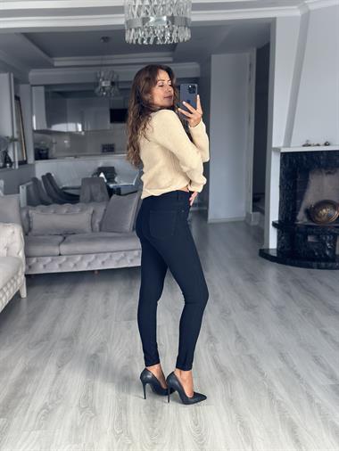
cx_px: 170
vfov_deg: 39.6
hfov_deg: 30.3
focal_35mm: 48
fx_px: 626
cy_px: 226
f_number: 1.78
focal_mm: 6.86
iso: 125
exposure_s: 1/85
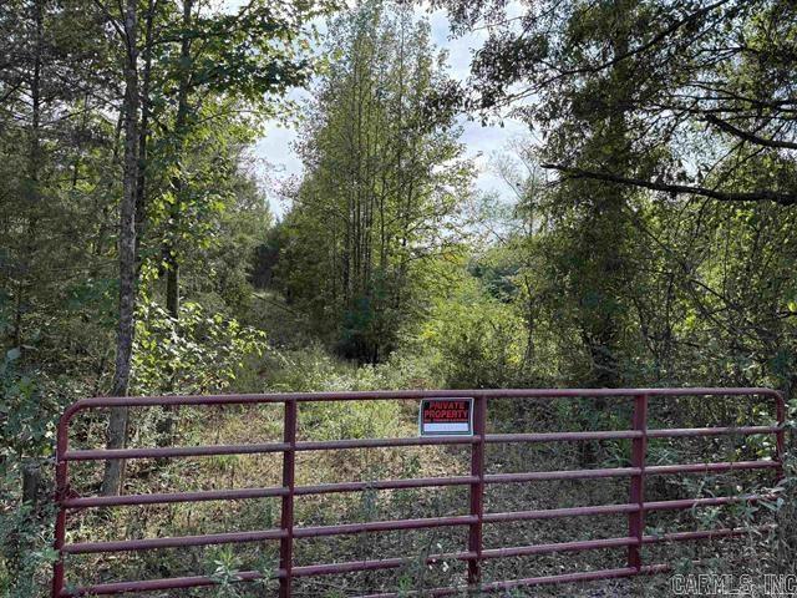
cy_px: 299
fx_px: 553
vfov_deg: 56.8
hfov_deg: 71.6
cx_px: 398
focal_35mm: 24
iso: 100
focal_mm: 6.76
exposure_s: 1/1174
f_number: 1.78
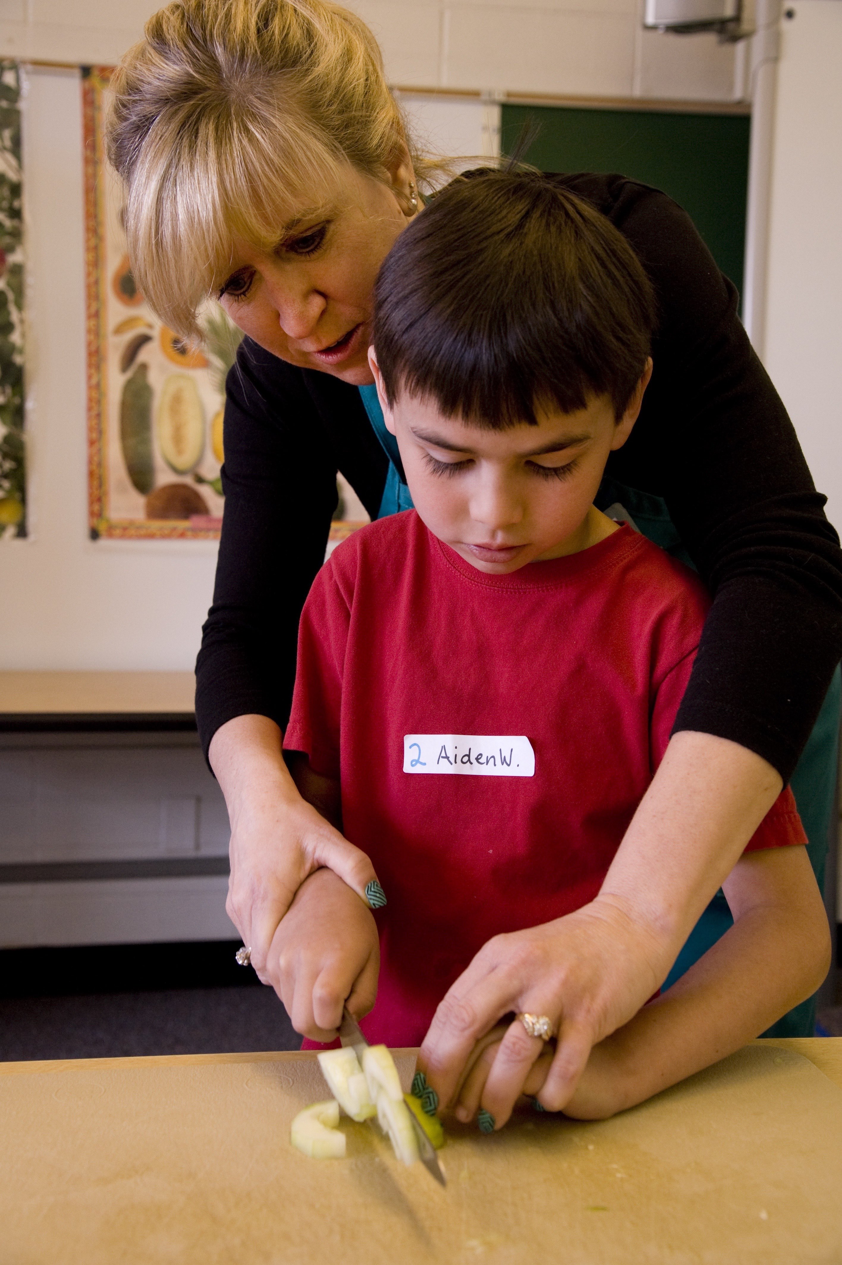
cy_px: 632
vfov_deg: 50.7
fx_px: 1335
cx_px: 421
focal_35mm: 38
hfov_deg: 35.0
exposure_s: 1/60
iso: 640
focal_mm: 38
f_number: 5.6
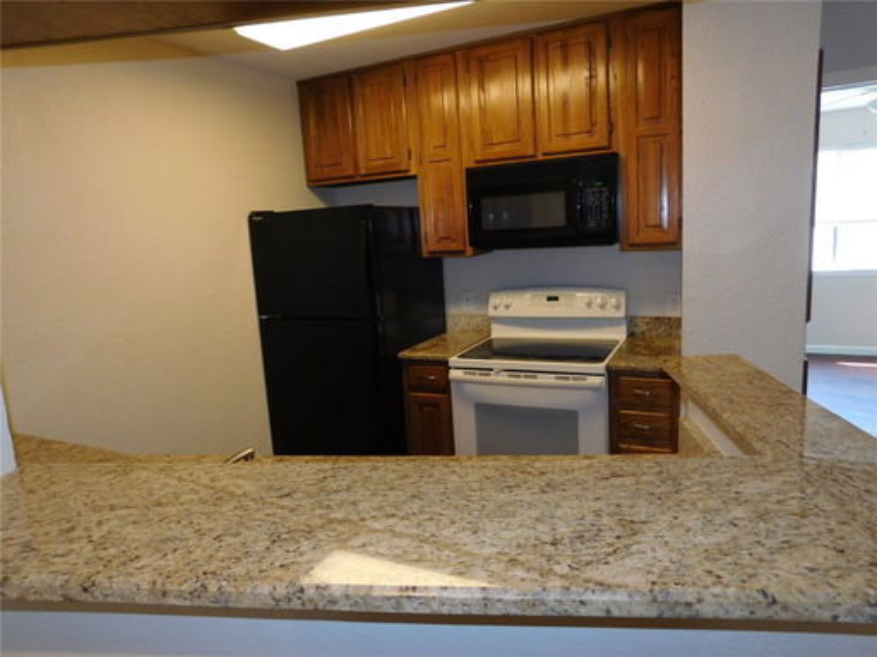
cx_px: 438
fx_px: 583
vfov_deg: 58.9
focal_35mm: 23
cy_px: 328
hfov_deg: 73.9
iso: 200
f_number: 3
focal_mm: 4
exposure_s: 1/30
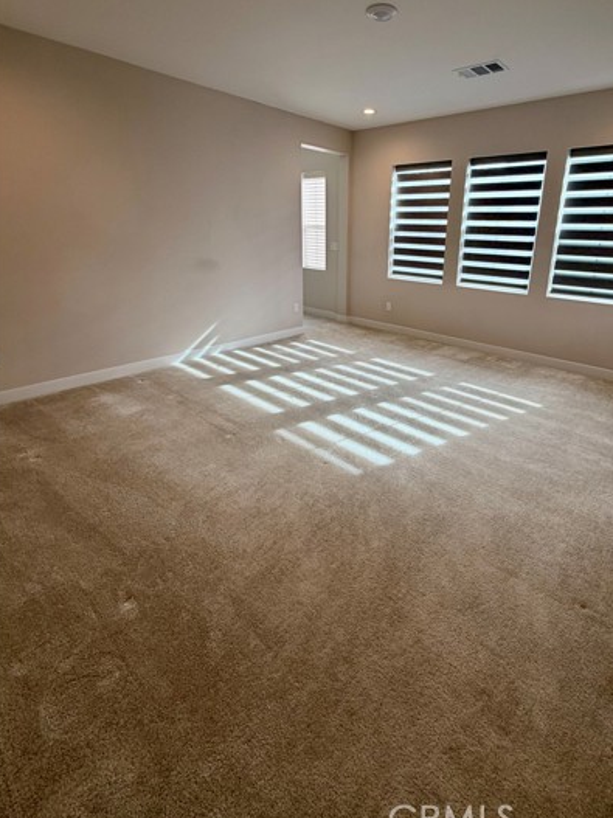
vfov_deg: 90.3
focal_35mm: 17
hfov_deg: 74.0
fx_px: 402
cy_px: 345
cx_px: 365
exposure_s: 1/120
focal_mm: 2.22
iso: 80
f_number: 2.2
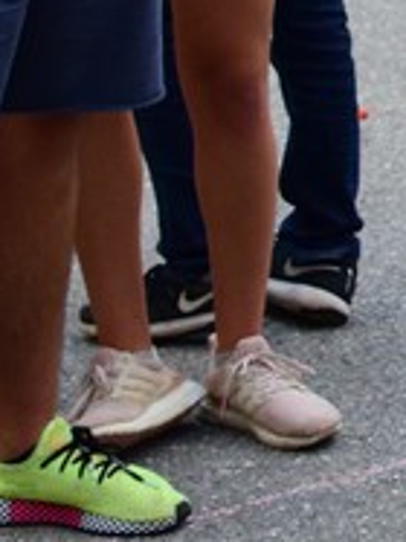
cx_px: 1061
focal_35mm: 277
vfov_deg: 7.0
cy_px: -413
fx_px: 4331
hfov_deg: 5.2
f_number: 4
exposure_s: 1/320
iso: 800
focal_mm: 35
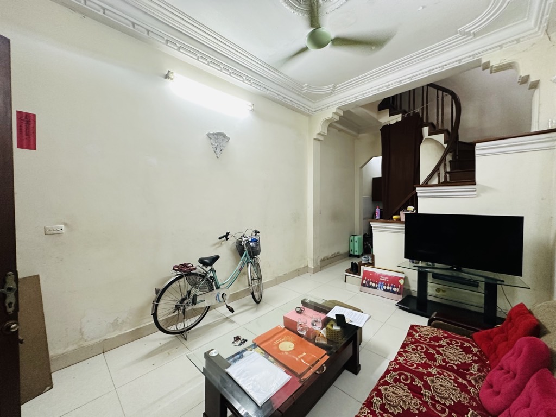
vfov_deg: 85.7
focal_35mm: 14
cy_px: 208
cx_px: 278
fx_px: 225
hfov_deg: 102.1
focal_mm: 2.22
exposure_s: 1/50
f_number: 2.2
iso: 320
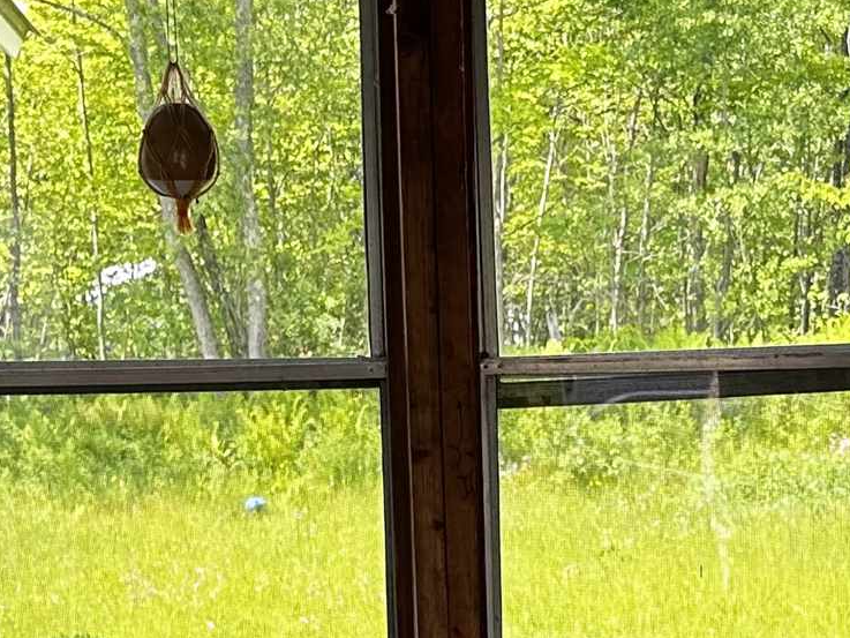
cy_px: 845
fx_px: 2456
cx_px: 457
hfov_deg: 19.6
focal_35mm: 100
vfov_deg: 14.2
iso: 80
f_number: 1.78
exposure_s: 1/387
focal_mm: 6.86
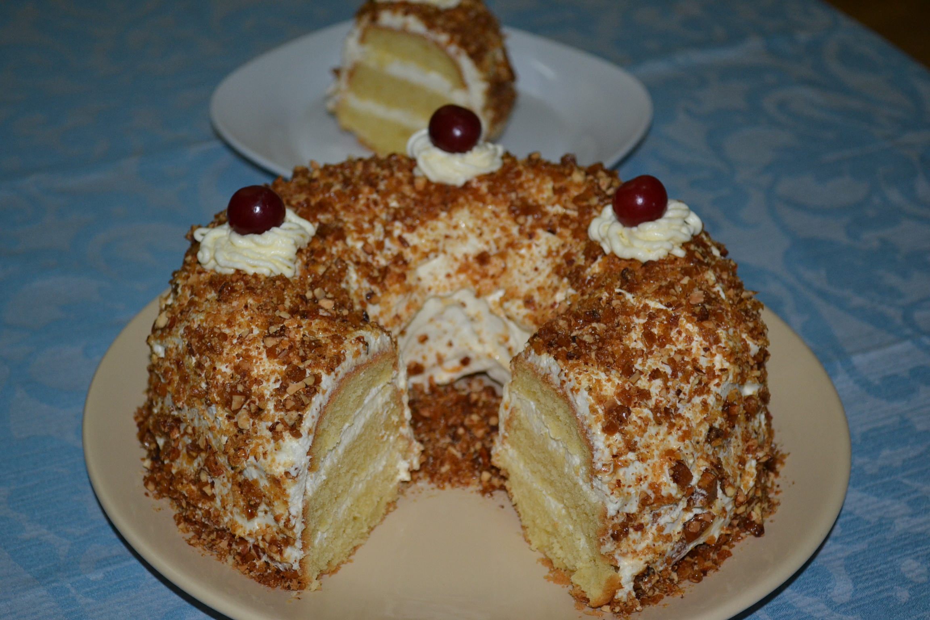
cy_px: 310
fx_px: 1744
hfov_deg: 29.9
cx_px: 465
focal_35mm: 68
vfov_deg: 20.2
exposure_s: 1/60
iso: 1000
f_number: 5.3
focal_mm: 45
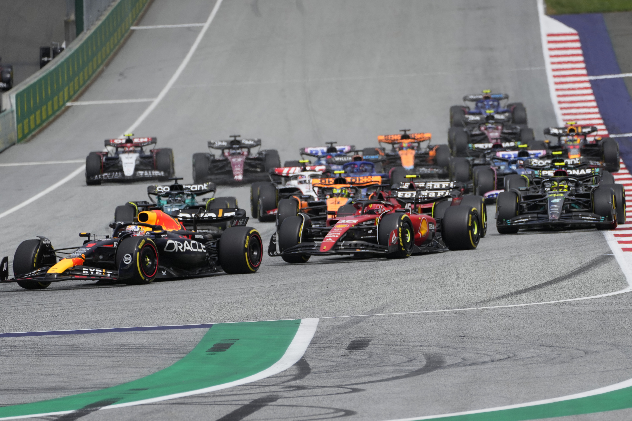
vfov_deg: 3.4
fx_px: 7022
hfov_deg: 5.2
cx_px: 316
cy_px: 210
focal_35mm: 400
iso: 400
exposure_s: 1/2000
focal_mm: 400
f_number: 7.1
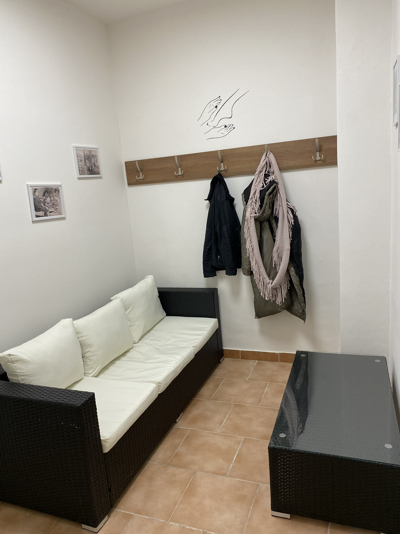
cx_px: 200
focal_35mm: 26
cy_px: 267
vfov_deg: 67.3
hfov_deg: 53.1
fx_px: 401
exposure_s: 1/100
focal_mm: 4.25
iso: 125
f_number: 1.8
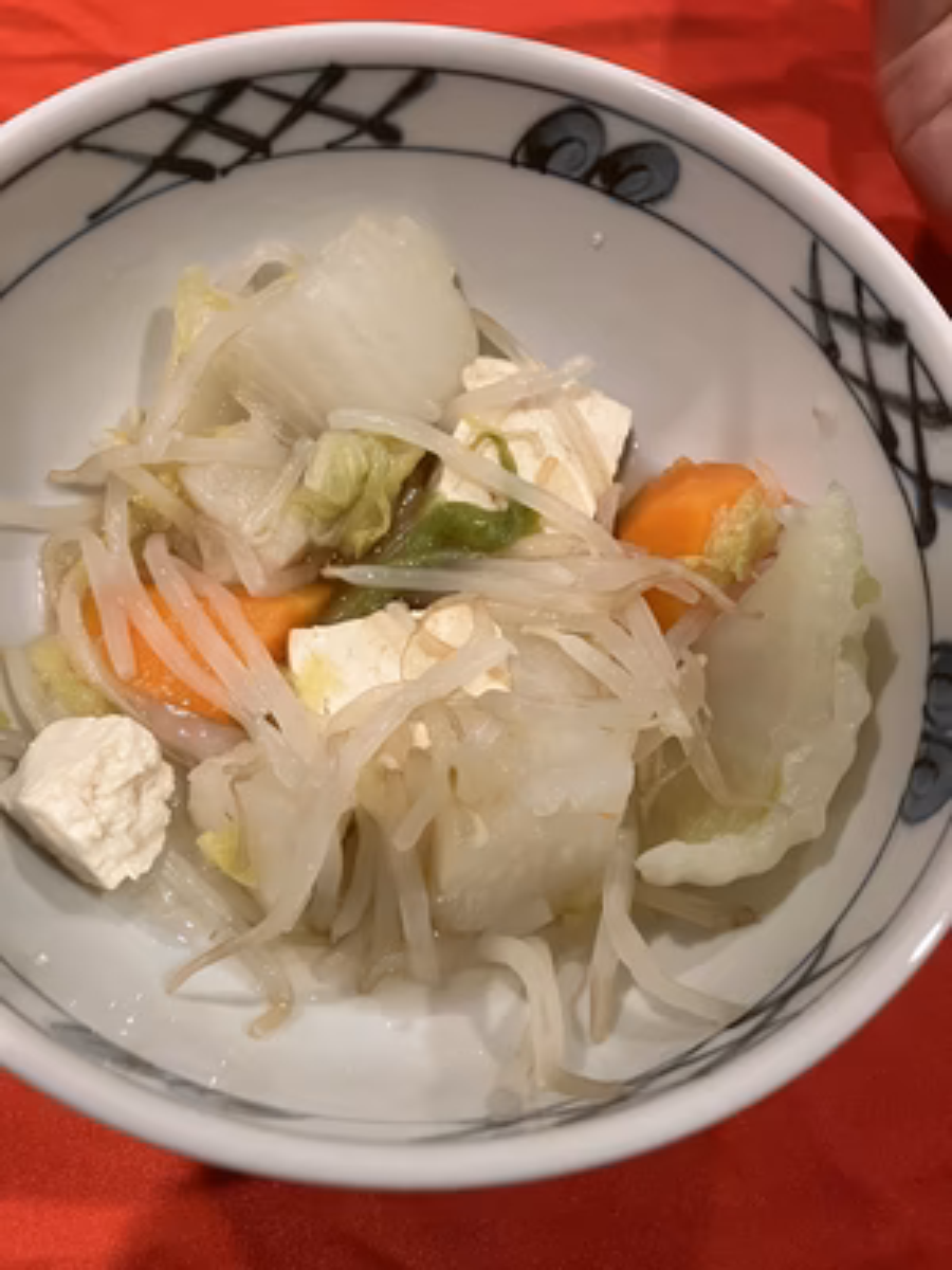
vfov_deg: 63.4
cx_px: 476
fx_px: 1027
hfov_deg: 49.7
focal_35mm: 28
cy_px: 635
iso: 250
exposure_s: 1/60
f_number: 1.8
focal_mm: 3.99
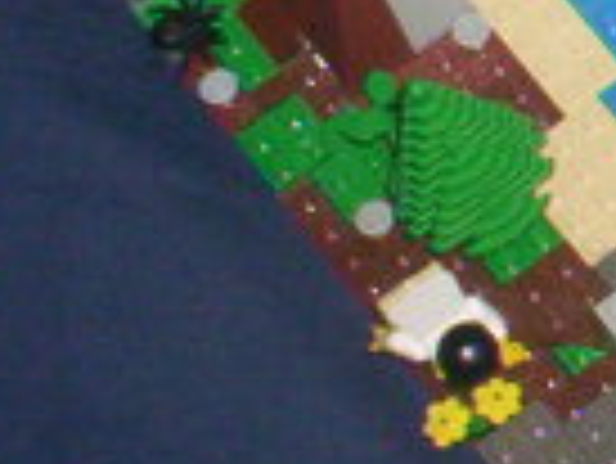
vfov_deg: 6.4
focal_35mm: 227
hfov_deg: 8.3
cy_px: -324
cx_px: 1268
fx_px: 4043
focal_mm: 4.99
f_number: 4.5
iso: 140
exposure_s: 1/60
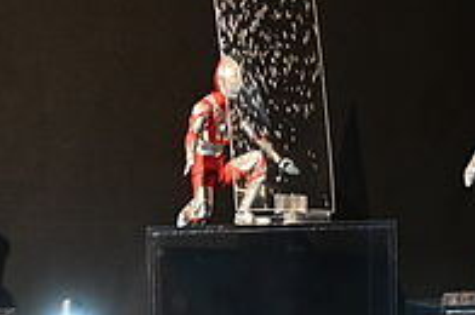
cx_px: 114
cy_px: 561
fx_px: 1858
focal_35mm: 141
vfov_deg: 9.3
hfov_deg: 14.5
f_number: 4.2
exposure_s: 1/125
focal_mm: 23
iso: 900
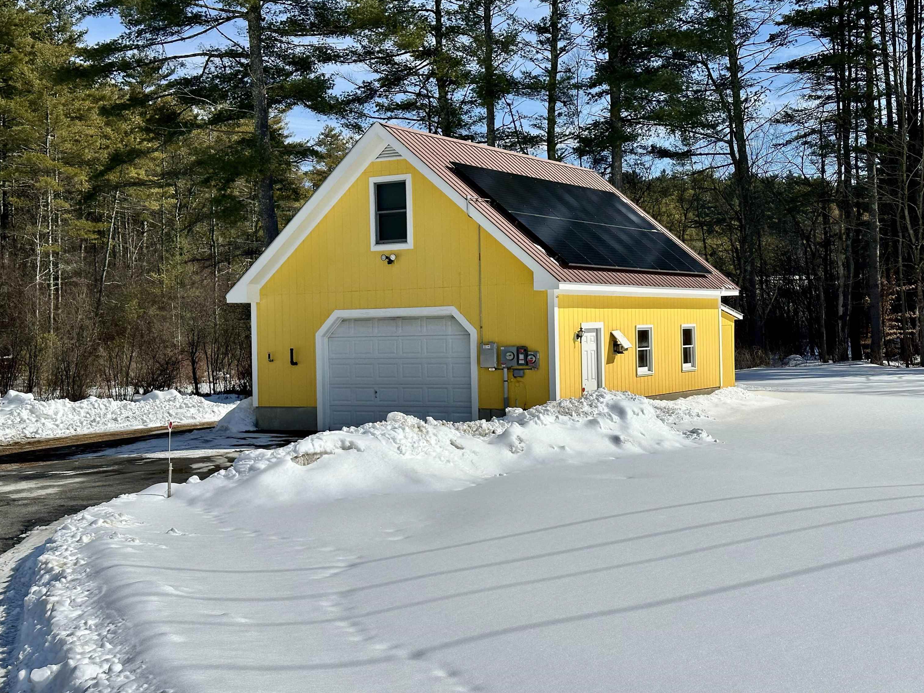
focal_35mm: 49
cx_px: 470
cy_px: 341
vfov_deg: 29.7
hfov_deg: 38.9
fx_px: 1308
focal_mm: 6.86
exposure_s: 1/13699
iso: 64
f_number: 1.78
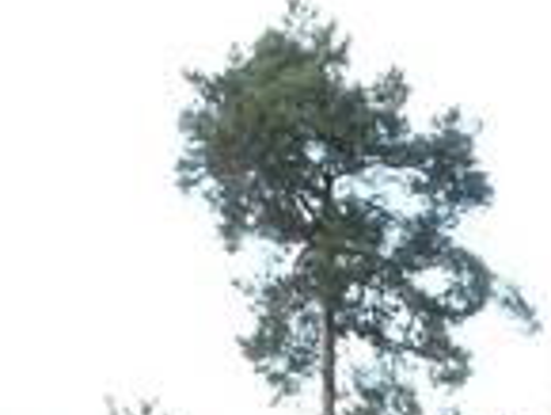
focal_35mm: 182
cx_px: 680
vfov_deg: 7.7
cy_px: 940
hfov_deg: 10.7
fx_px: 2899
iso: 100
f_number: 4
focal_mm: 5.4
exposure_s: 1/100
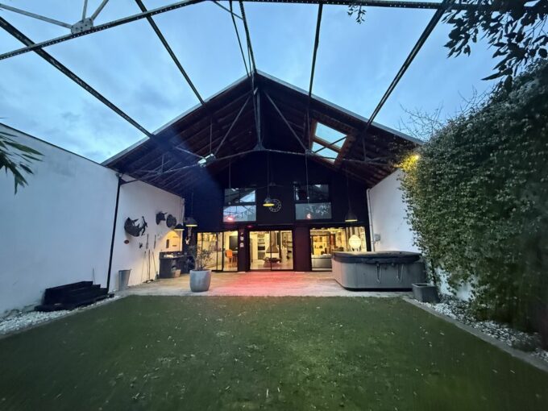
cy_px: 206
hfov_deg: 102.1
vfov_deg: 85.7
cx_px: 274
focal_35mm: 14
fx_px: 222
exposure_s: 1/33
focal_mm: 2.22
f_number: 2.2
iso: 1250
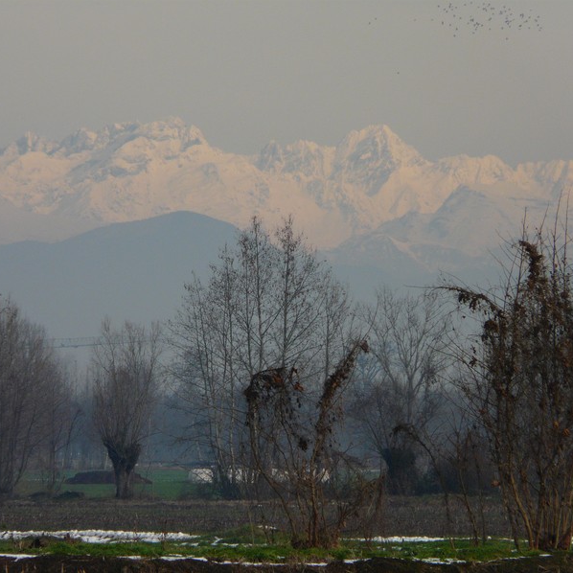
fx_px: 11162
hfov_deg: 2.9
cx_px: 239
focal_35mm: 596
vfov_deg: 2.9
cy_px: 286
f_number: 5.6
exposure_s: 1/500
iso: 100
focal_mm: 82.8
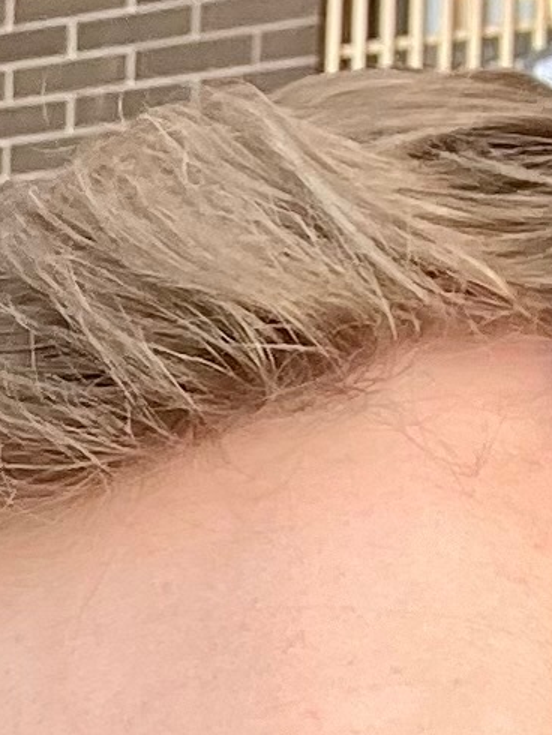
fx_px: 4015
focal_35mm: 189
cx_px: -1152
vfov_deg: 9.9
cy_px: 1338
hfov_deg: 7.0
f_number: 2.2
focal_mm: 2.71
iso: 25
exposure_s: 1/121
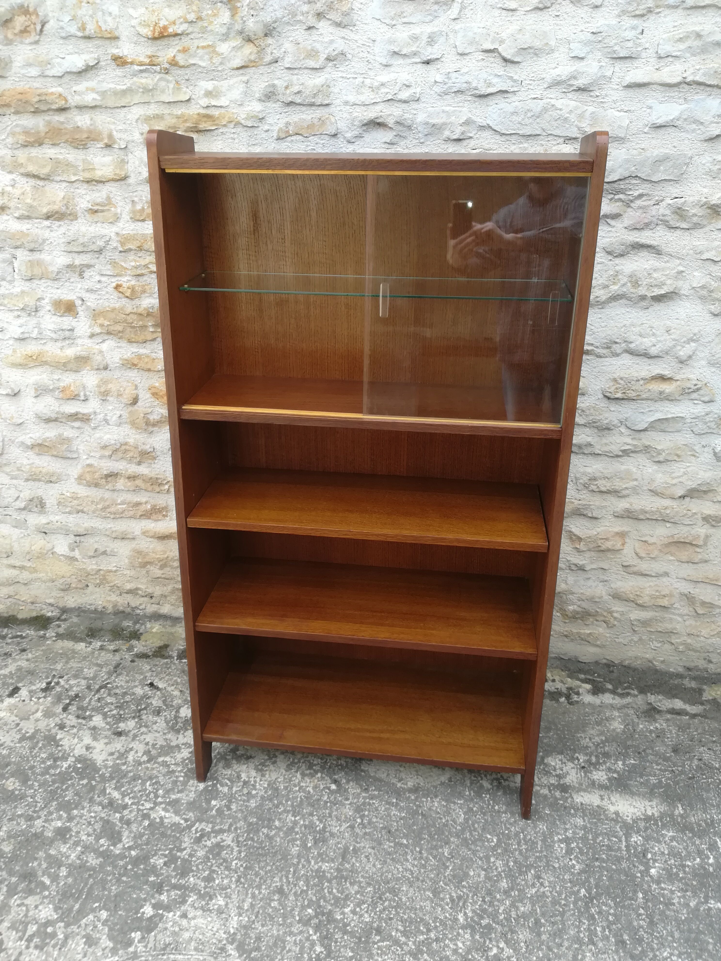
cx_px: 360
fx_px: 722
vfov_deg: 67.3
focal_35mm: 26
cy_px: 480
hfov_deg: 53.1
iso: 50
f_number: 2.2
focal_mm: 3.83
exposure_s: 1/112
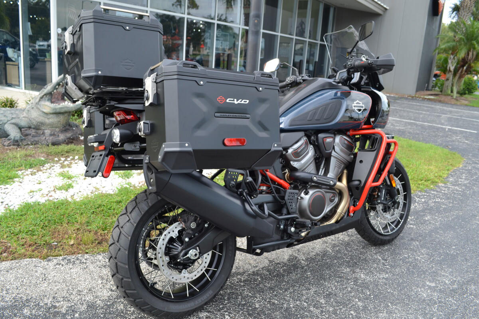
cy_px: 160
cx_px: 240
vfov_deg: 43.6
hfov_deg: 61.9
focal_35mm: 30
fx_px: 399
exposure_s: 1/125
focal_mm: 20
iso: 160
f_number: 5.6
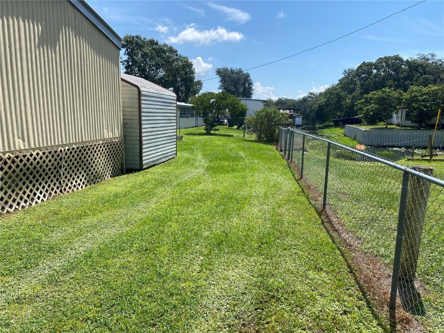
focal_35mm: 26
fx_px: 333
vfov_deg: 53.1
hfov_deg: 67.3
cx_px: 222
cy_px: 166
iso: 32
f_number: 1.8
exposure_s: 1/2890
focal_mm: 4.25
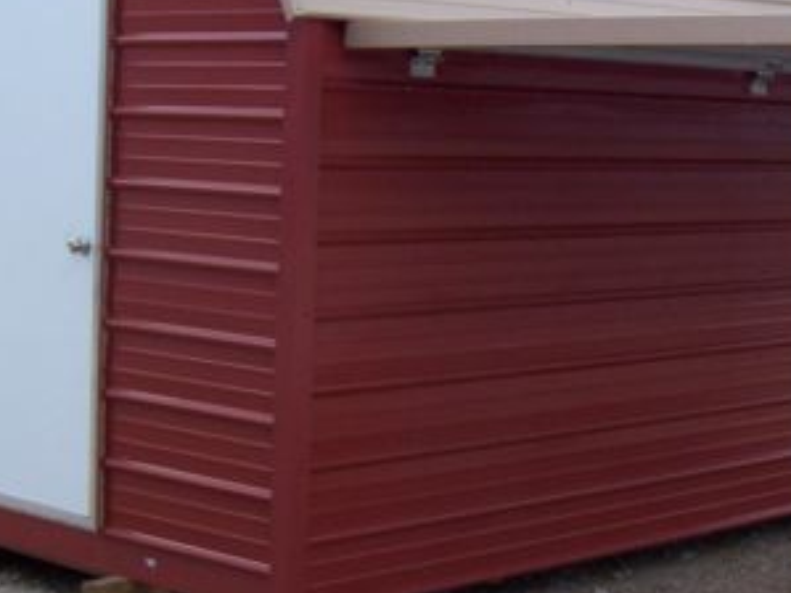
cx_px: 529
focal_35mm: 91
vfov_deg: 16.2
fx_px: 2079
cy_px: 251
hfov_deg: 21.5
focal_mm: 5.6
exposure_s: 1/283
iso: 80
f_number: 5.1
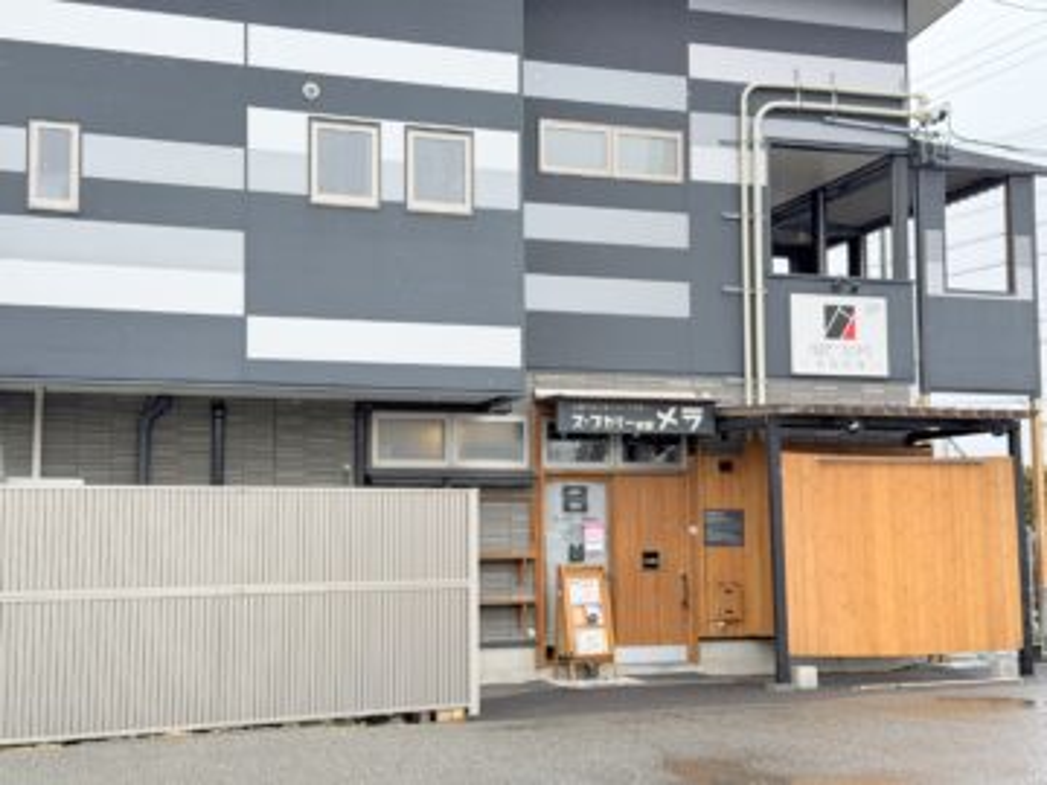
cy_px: 392
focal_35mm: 48
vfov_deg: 30.3
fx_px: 1452
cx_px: 524
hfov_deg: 39.7
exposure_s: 1/828
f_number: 1.78
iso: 80
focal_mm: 6.76
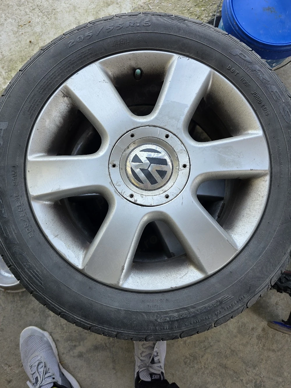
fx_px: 258
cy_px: 194
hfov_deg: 58.9
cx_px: 146
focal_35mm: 23
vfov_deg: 73.9
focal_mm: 6.3
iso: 40
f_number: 1.7
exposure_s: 1/182
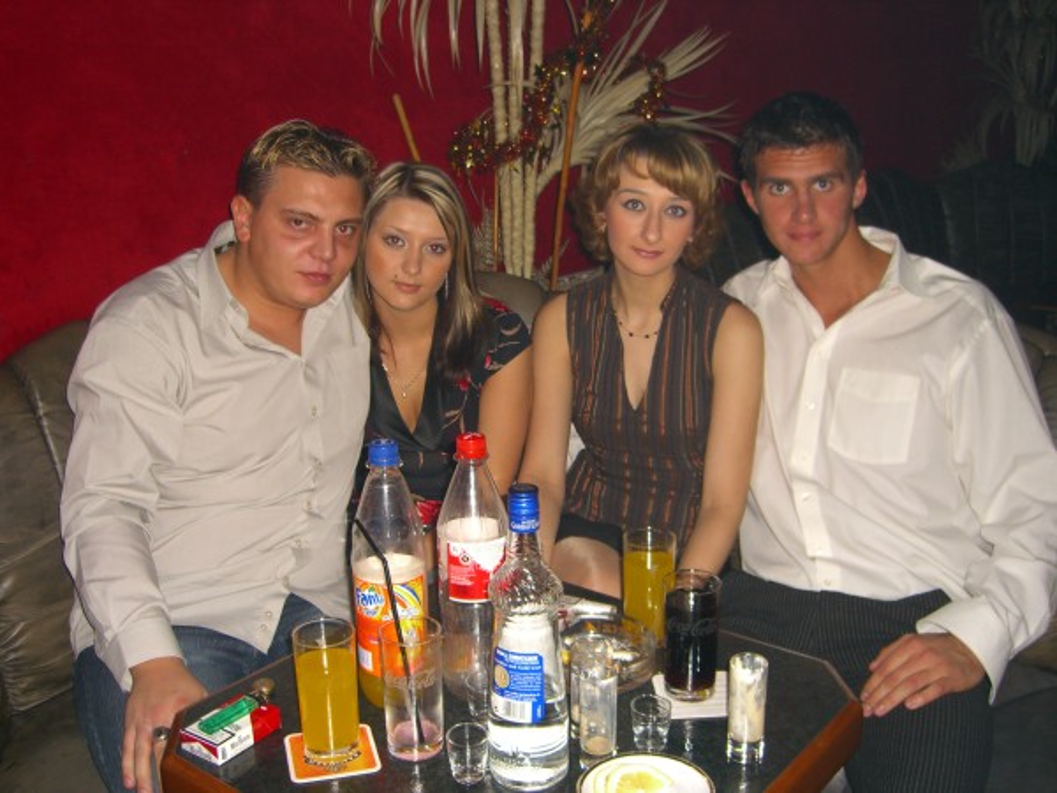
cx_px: 528
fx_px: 1160
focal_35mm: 38
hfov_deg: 49.0
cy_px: 396
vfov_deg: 37.7
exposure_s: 1/60
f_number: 2.8
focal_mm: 7.9
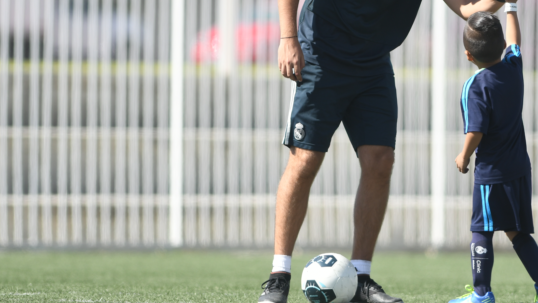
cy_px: 93
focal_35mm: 667
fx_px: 9515
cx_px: 339
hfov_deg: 3.2
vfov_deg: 1.8
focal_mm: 300
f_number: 2.8
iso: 250
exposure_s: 1/2500
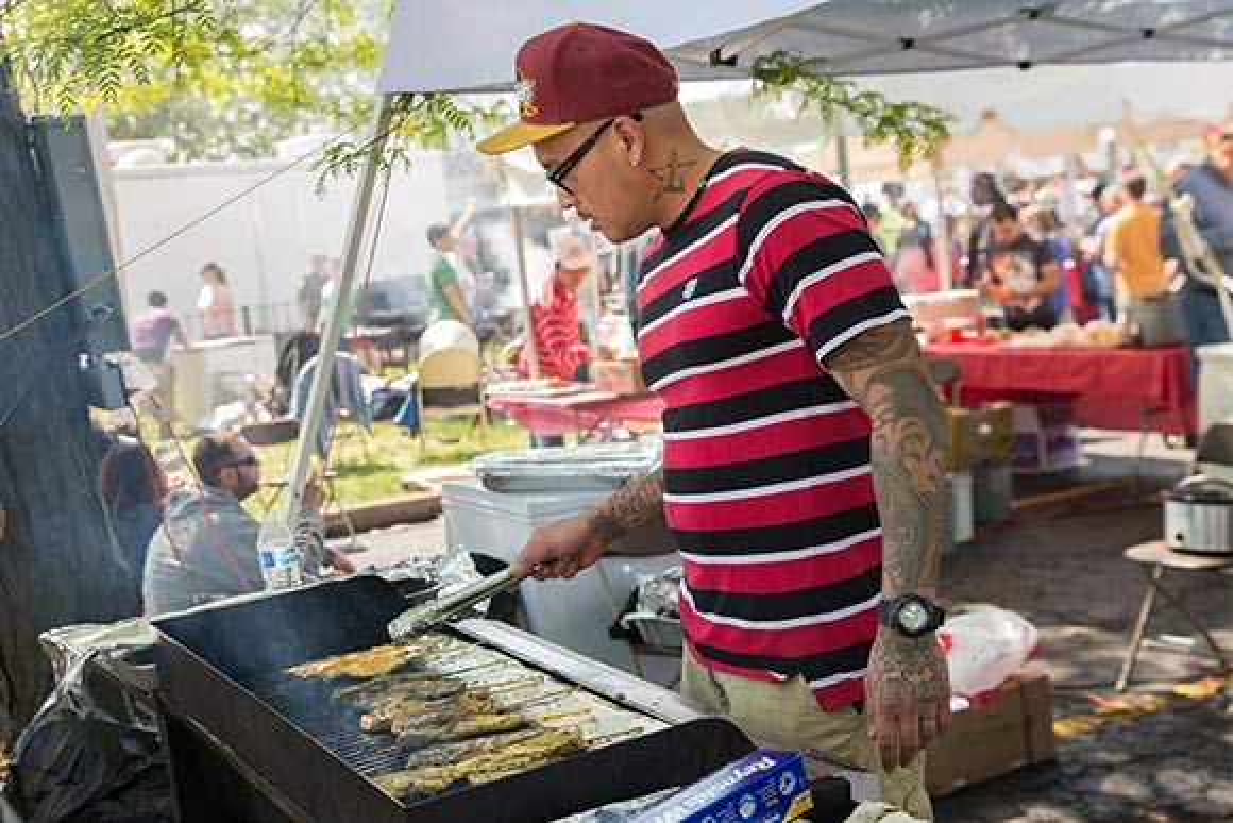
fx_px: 1370
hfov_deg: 48.4
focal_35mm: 40
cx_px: 616
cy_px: 412
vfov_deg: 33.4
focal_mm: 40
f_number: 5.6
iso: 500
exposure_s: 1/750
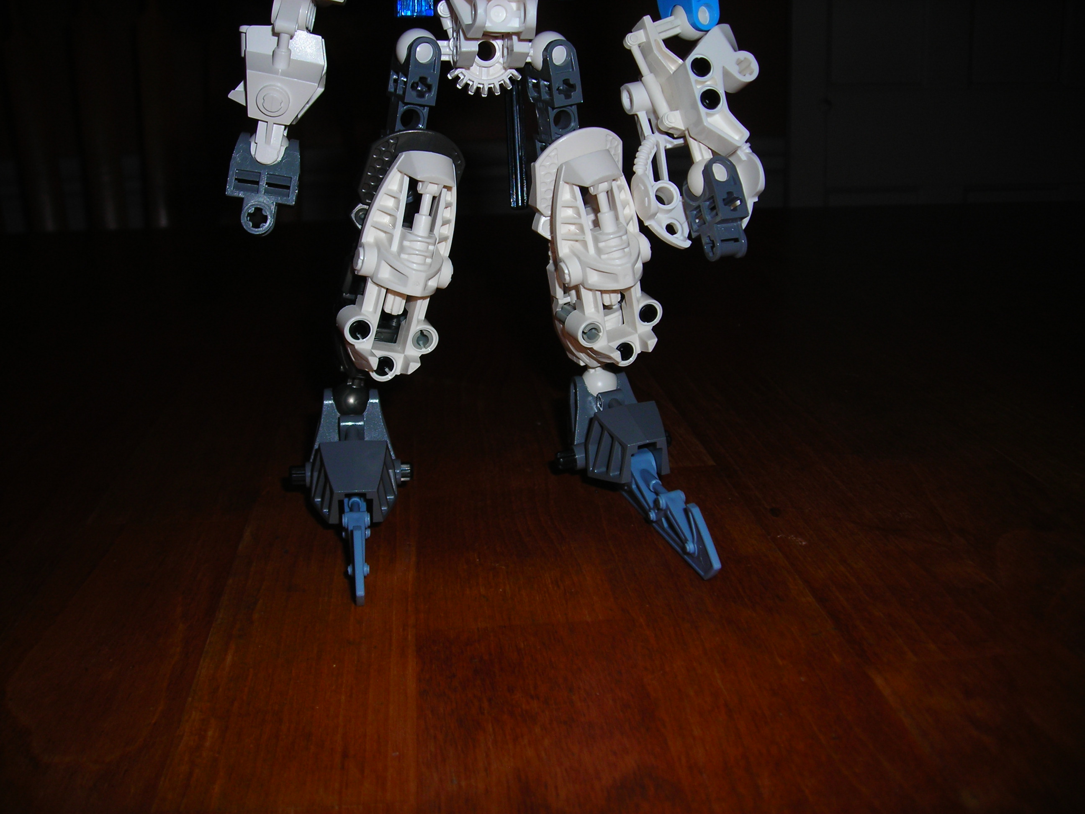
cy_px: 407
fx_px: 1191
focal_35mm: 38
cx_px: 542
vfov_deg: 37.7
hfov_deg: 49.0
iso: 50
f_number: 6.4
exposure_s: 1/60.1
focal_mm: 6.3
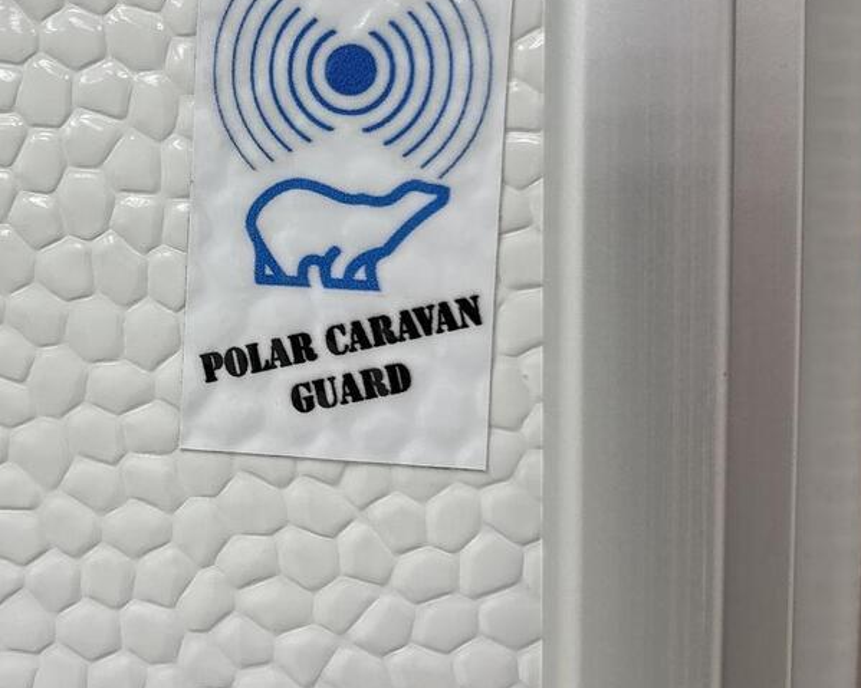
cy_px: 214
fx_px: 1554
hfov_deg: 30.5
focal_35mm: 61
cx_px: 230
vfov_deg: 24.8
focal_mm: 5.96
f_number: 1.6
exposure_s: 1/121
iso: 64
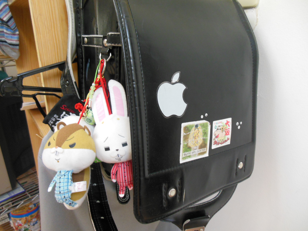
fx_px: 222
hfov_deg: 69.4
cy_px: 116
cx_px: 154
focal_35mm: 25
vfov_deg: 54.9
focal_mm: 4.5
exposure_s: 1/25
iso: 400
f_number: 3.2
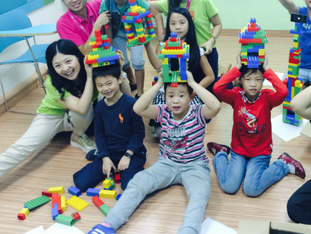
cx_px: 220
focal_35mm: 44
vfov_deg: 32.5
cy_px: 68
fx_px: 395
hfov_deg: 42.1
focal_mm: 4.12
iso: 100
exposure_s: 1/33
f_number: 2.2
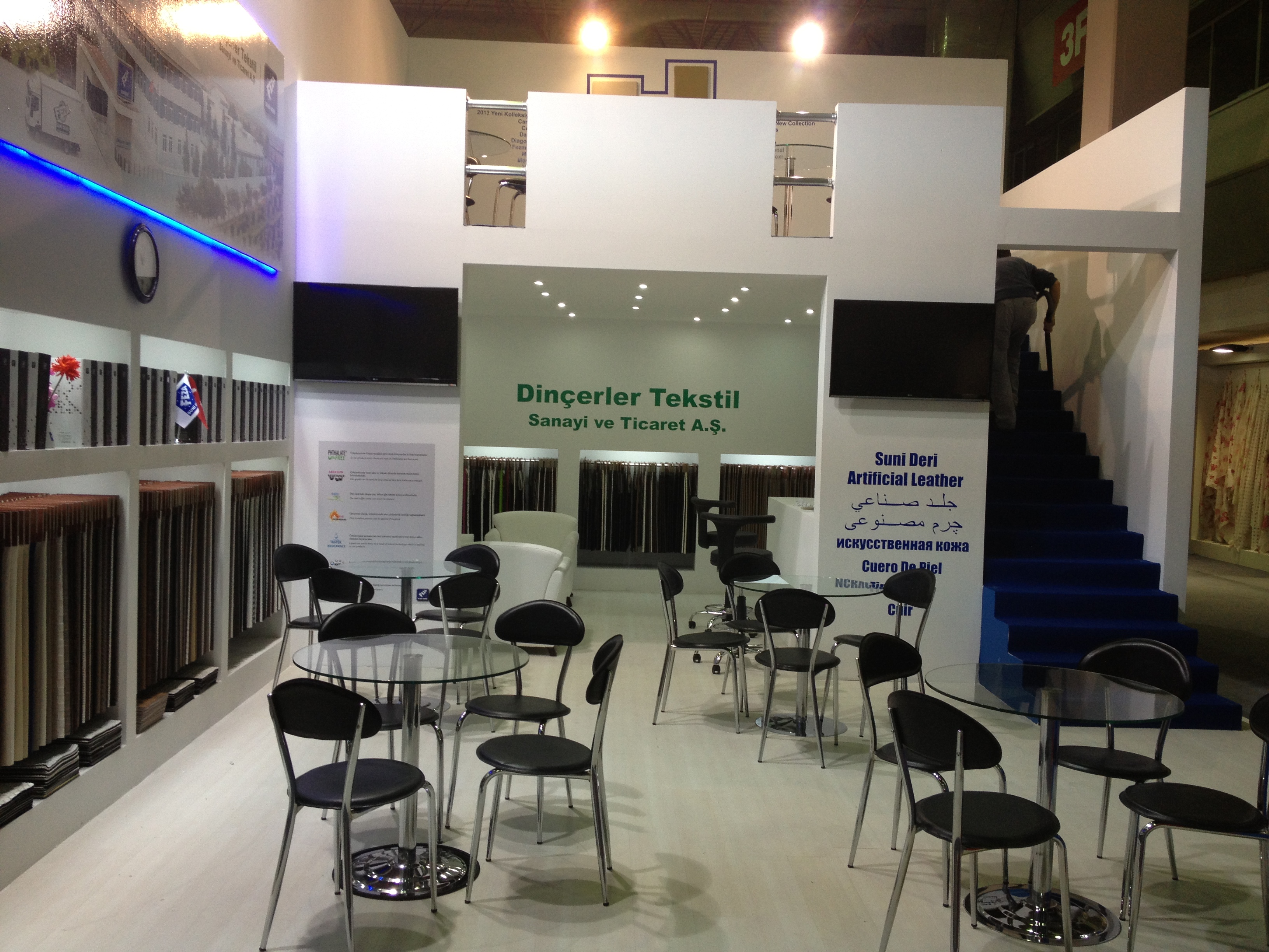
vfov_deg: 40.7
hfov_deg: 52.6
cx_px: 634
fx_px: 1283
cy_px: 476
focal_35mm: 35
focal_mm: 4.28
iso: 64
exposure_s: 1/40
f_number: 2.4
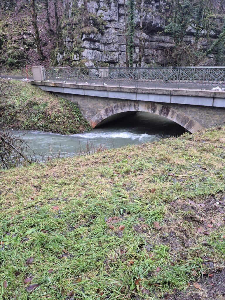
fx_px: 199
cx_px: 112
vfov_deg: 73.9
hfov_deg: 58.9
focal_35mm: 23
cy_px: 150
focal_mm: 5.4
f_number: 1.8
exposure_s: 1/100
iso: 320
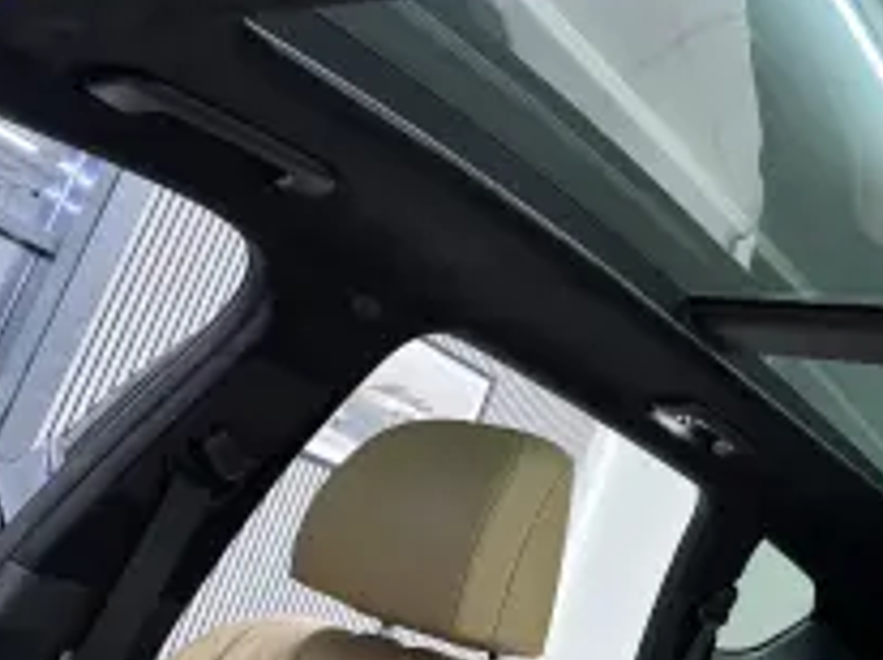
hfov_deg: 42.3
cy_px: 450
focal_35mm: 42
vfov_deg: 33.9
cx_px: 742
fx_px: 1070
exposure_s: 1/33
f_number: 1.78
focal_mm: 6.76
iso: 640
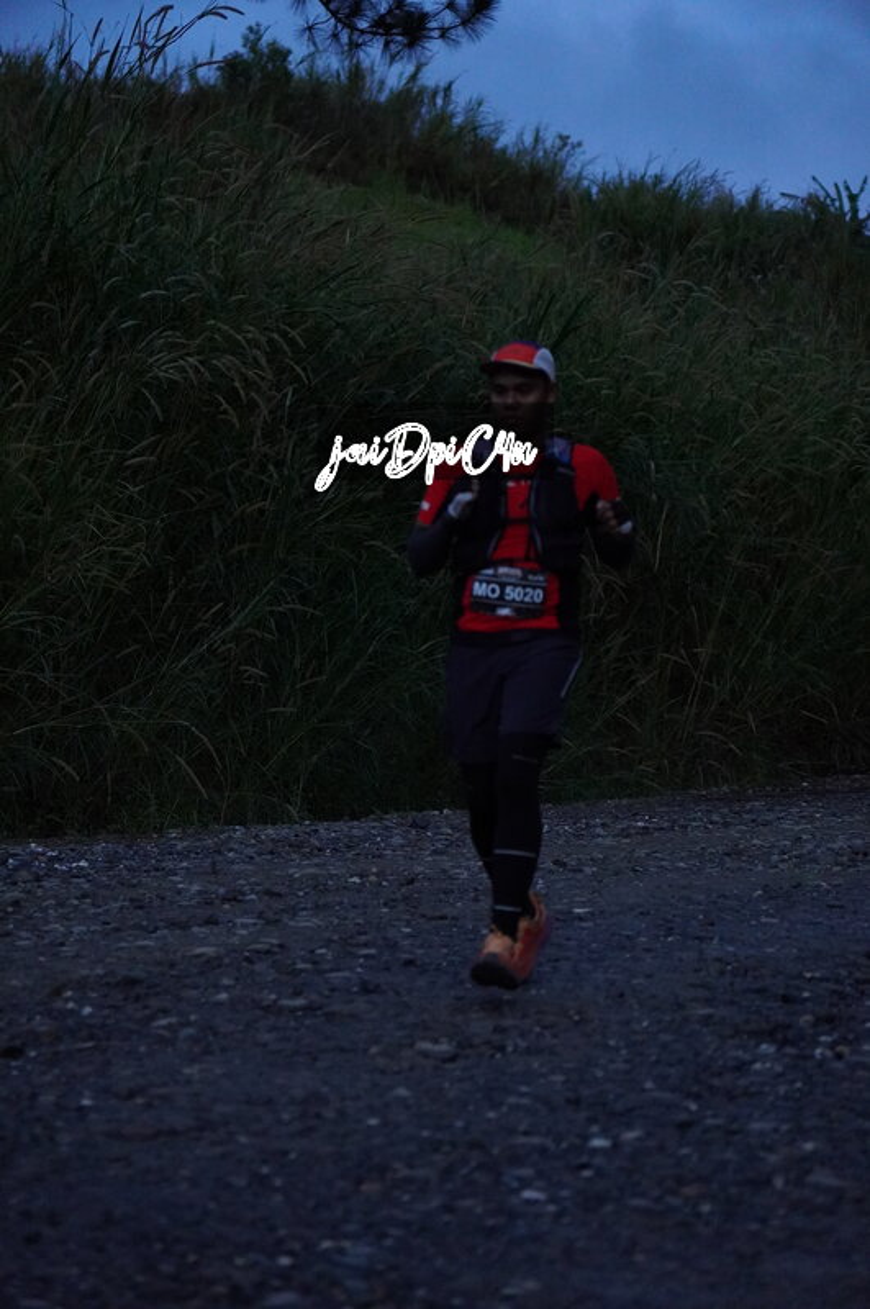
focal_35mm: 105
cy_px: 654
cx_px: 435
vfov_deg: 19.5
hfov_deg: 13.0
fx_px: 3814
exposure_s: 1/500
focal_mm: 70
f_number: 2.8
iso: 3200
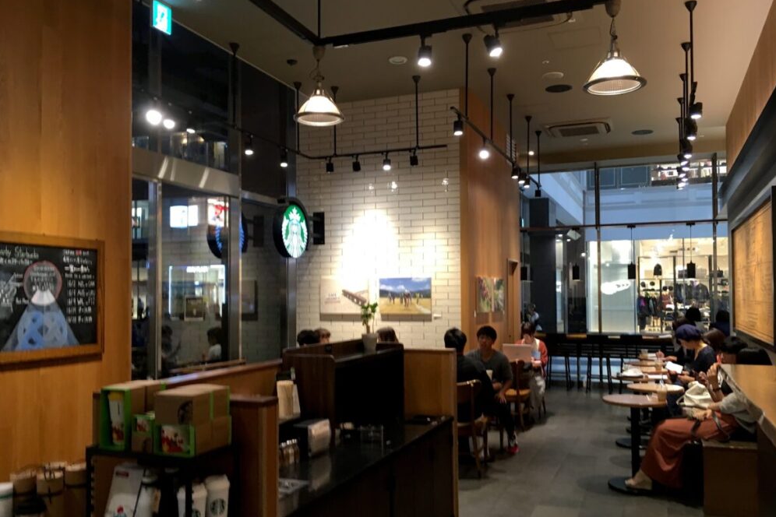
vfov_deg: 42.3
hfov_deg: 60.3
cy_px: 280
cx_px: 386
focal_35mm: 31
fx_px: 668
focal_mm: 4.15
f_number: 2.2
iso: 80
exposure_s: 1/30
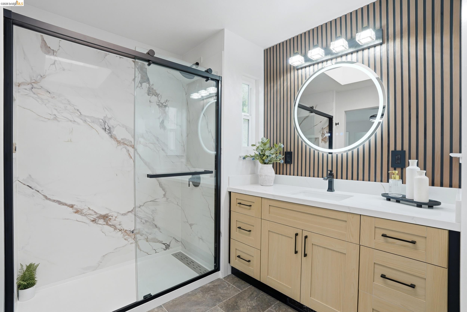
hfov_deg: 96.7
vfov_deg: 73.8
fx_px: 208
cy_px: 156
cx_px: 234
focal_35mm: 16
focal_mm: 16
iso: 250
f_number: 9
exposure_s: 1/250
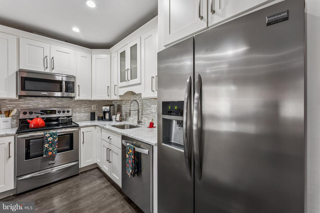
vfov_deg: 81.2
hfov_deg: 104.3
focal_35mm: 14
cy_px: 106
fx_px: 124
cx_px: 160
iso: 200
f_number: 8
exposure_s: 1/6
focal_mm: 14
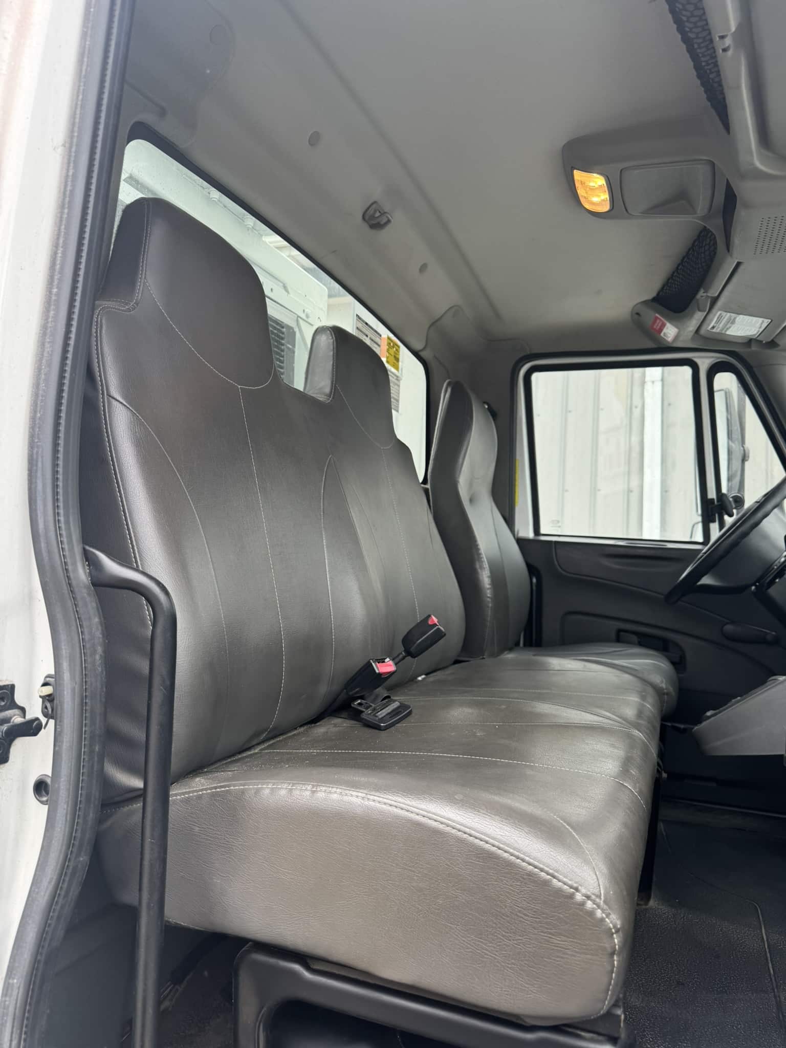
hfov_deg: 56.8
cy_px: 524
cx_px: 393
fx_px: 727
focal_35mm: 24
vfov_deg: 71.6
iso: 80
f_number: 1.78
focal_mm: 6.76
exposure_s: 1/254
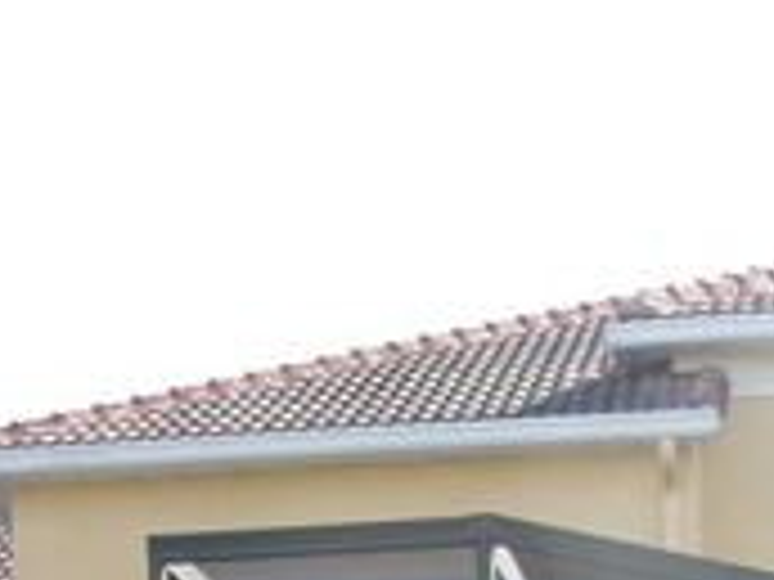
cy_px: 1057
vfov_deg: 11.8
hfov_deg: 17.1
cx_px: 452
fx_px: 2571
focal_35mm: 115
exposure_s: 1/280
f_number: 3.9
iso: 100
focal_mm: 5.1
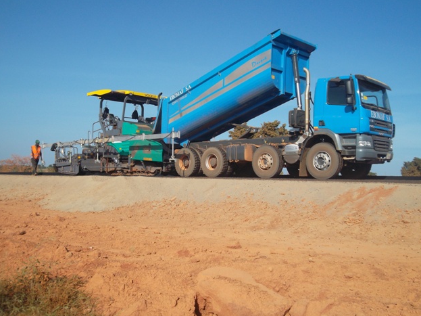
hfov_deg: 49.0
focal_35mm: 38
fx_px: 462
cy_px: 156
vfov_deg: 37.7
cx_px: 213
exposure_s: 1/170
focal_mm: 6.6
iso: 80
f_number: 10.1
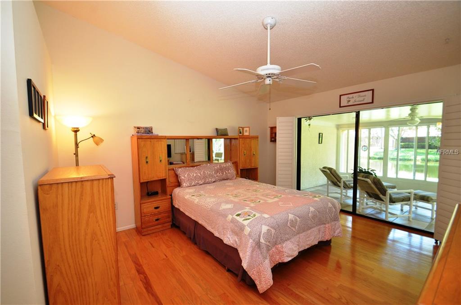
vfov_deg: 77.0
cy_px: 152
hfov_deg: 100.5
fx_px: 192
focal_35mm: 15
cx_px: 230
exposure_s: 1/60
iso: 900
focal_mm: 10
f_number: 5.6
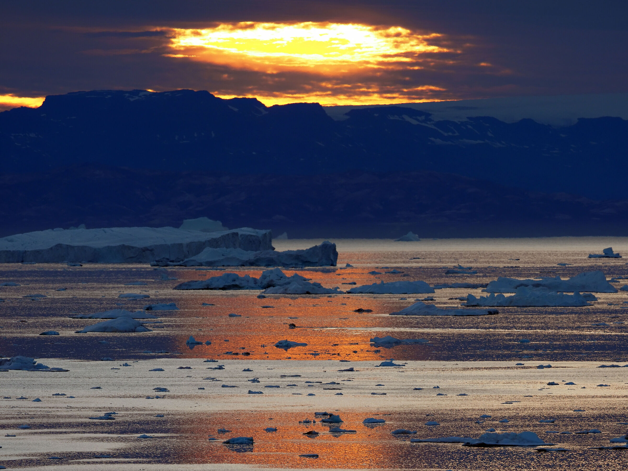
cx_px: 314
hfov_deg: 3.3
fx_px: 10903
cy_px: 236
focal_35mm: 601
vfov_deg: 2.5
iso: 200
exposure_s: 1/320
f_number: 4.5
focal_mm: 300
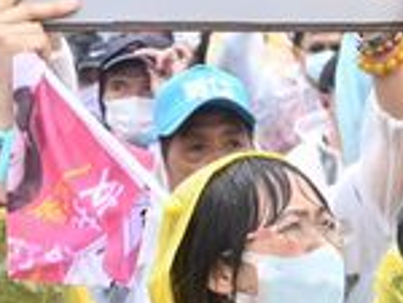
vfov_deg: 10.5
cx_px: 462
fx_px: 1656
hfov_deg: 13.5
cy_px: 141
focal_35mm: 142
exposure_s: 1/320
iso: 320
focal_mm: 37
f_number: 5.6
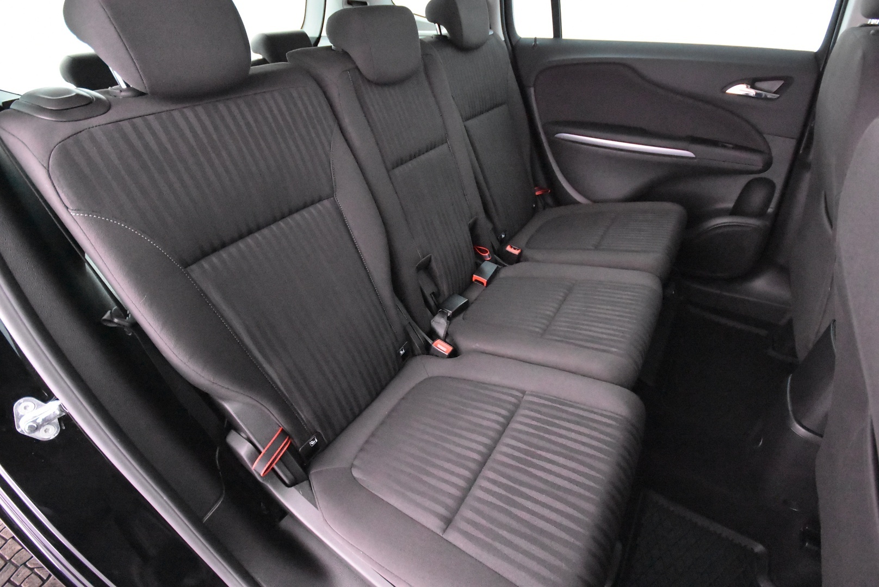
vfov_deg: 77.4
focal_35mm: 15
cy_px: 294
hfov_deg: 100.4
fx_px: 367
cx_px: 440
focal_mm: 10
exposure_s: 1/30
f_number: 4
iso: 12800
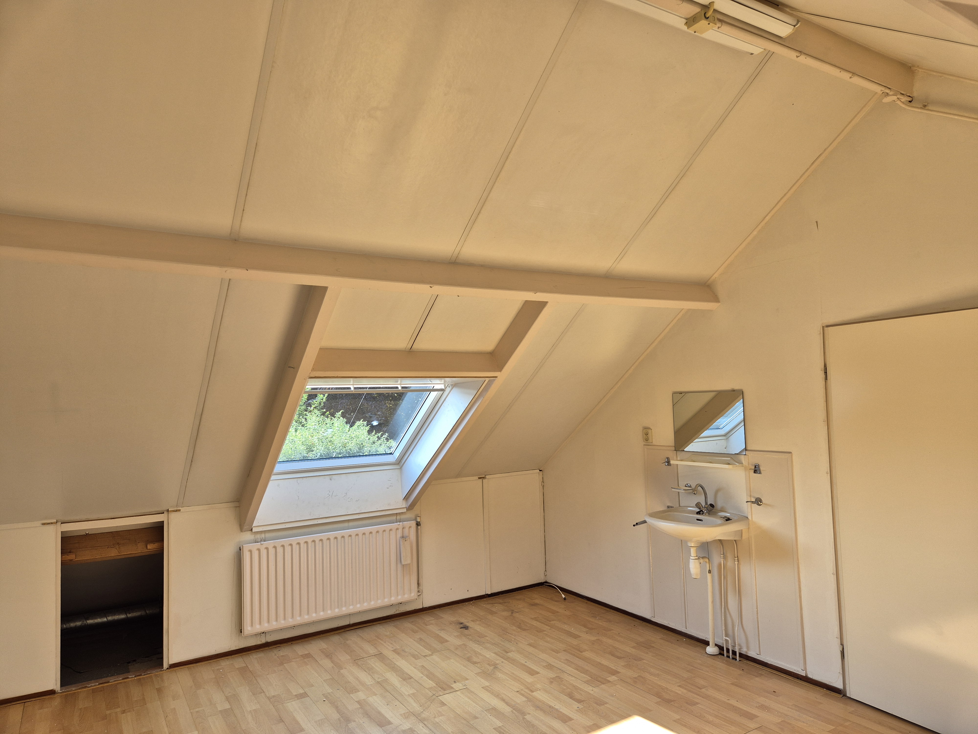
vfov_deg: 58.9
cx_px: 489
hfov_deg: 73.9
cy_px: 367
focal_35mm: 23
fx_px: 650
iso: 40
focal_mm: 5.4
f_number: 1.8
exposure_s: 1/180
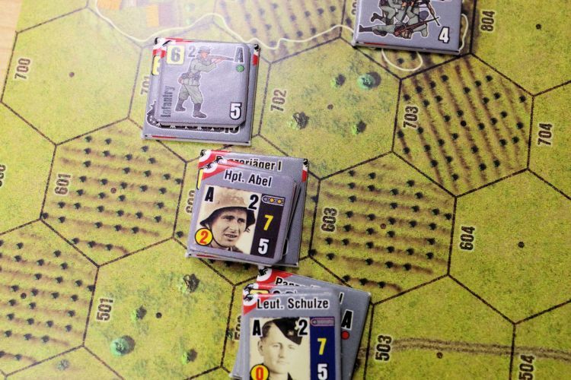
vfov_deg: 26.0
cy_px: 190
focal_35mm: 52
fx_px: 825
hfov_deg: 38.2
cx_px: 286
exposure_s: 1/80
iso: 3200
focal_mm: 35
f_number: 8
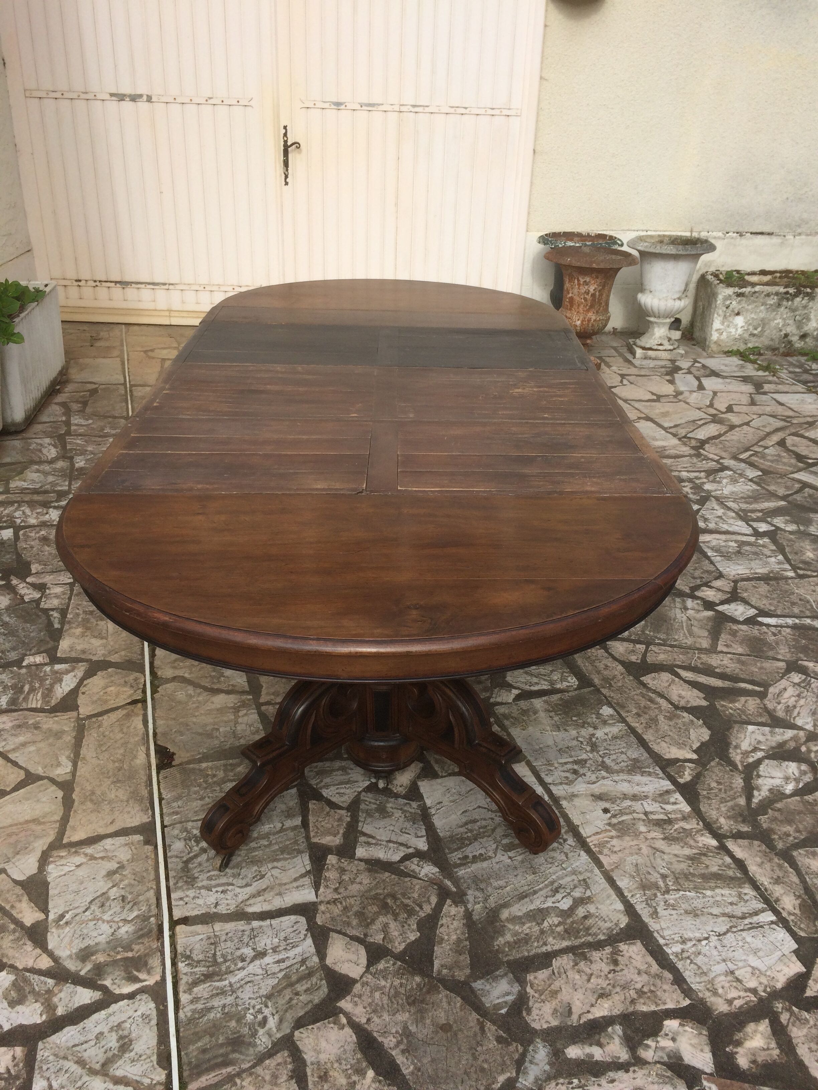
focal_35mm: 29
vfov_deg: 61.7
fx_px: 914
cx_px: 409
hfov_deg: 48.2
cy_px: 545
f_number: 2.2
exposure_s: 1/1709
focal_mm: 4.15
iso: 32
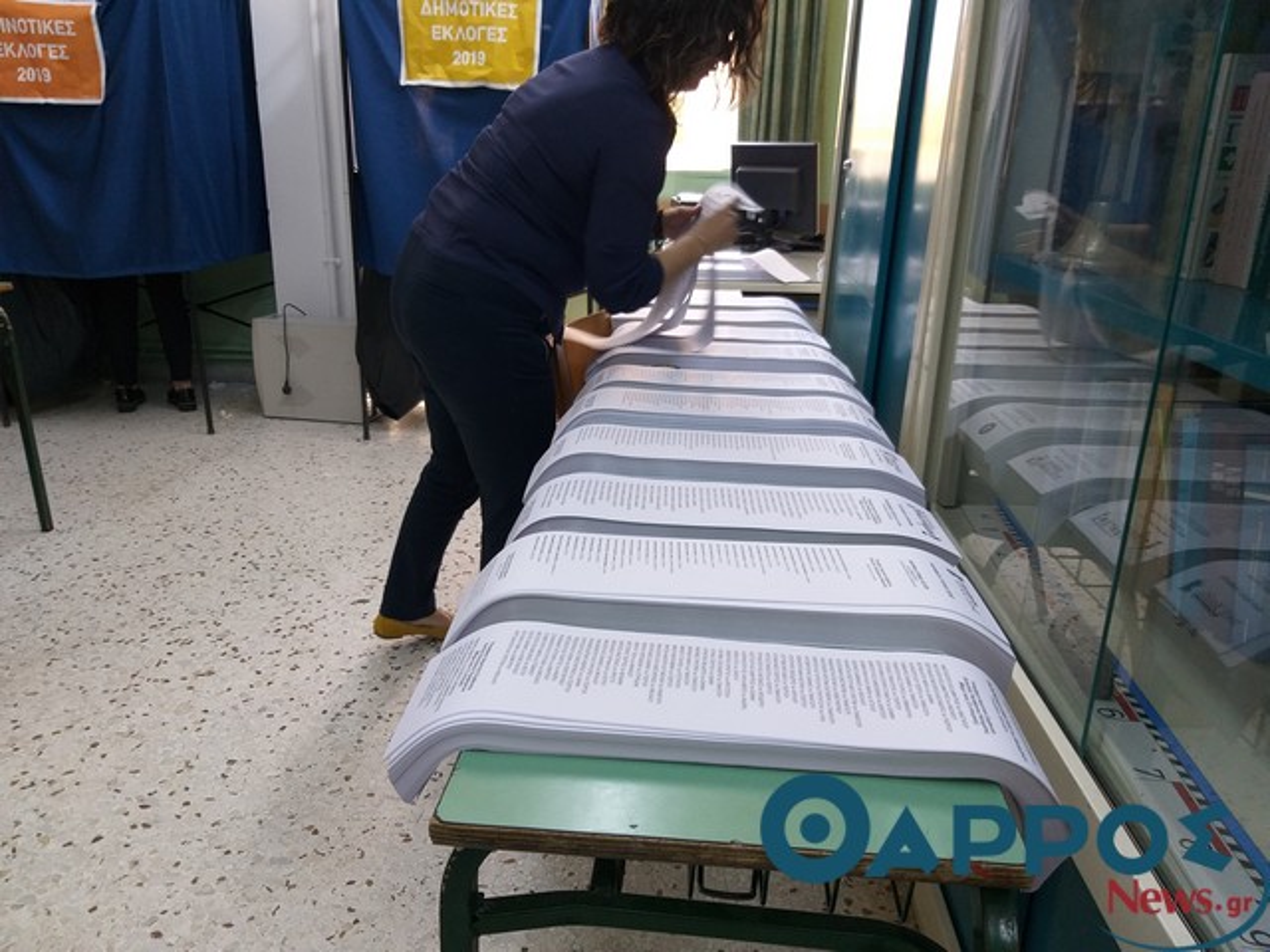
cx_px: 635
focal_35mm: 26
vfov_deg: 53.1
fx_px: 954
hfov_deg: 67.3
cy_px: 476
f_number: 1.7
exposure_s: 1/50
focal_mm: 3.93
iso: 64
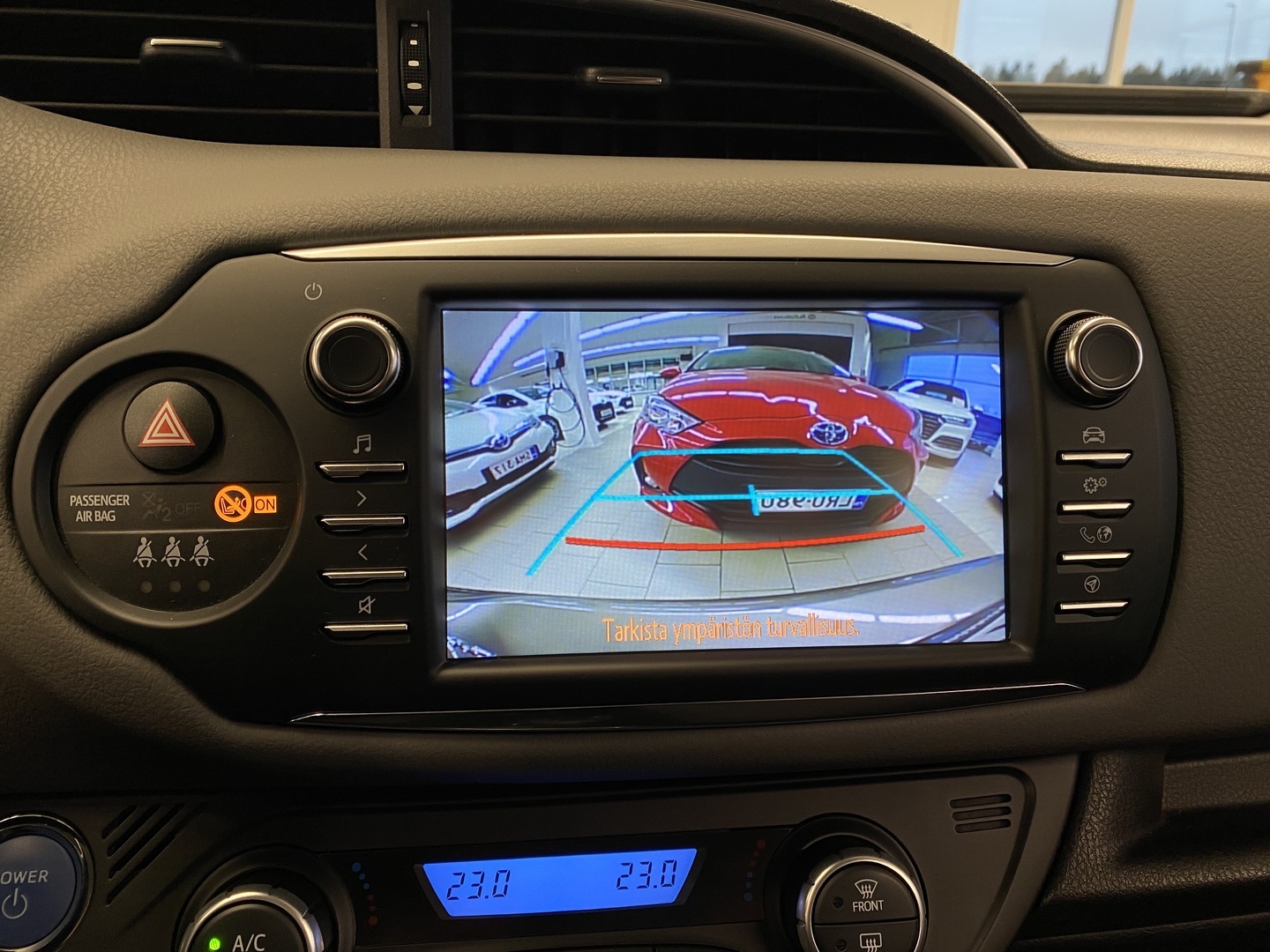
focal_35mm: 26
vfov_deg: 53.1
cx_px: 635
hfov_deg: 67.3
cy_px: 476
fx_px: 954
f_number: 1.8
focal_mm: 4.25
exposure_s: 1/50
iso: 64
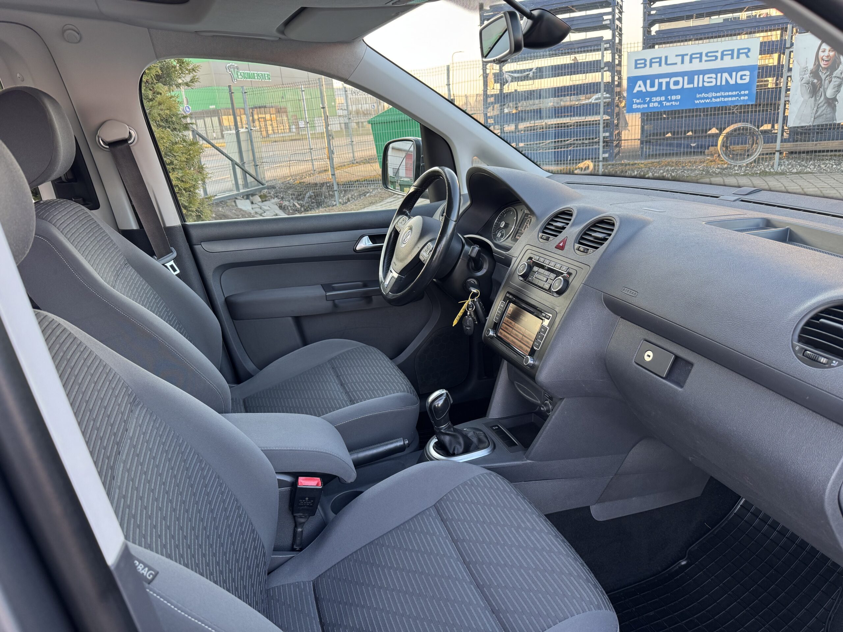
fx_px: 584
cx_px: 422
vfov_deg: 56.8
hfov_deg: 71.6
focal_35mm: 24
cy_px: 316
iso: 160
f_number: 1.78
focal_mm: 6.76
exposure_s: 1/121
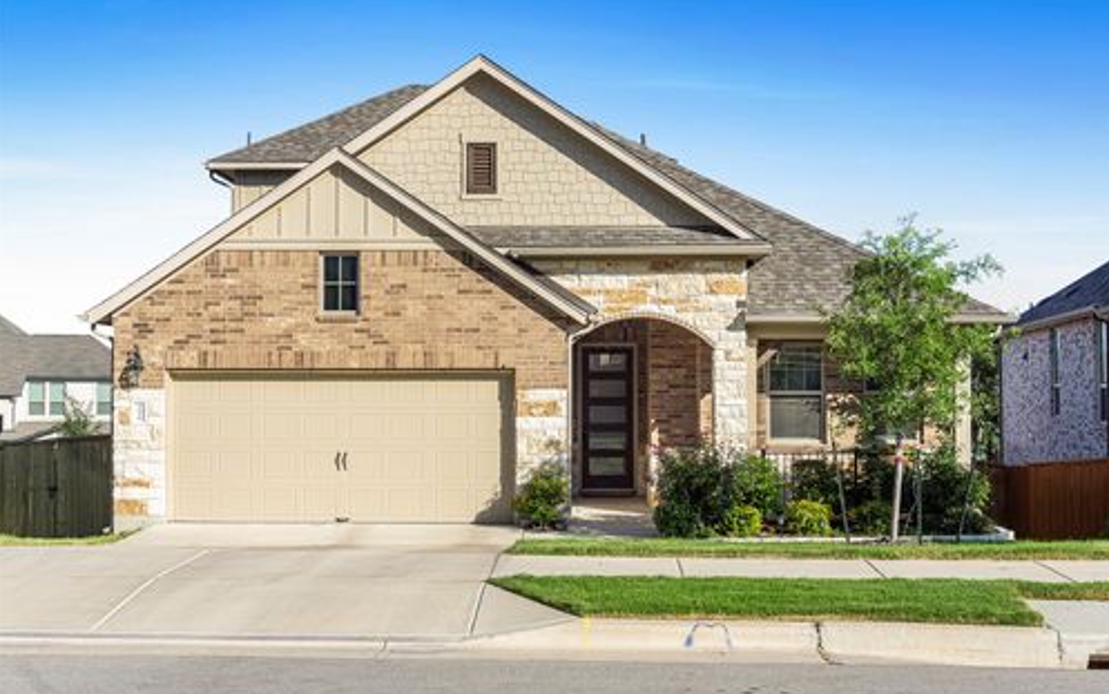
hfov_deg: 47.7
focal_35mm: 42
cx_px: 556
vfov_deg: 30.9
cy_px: 343
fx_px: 1255
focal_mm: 27
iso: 100
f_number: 8
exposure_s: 1/320
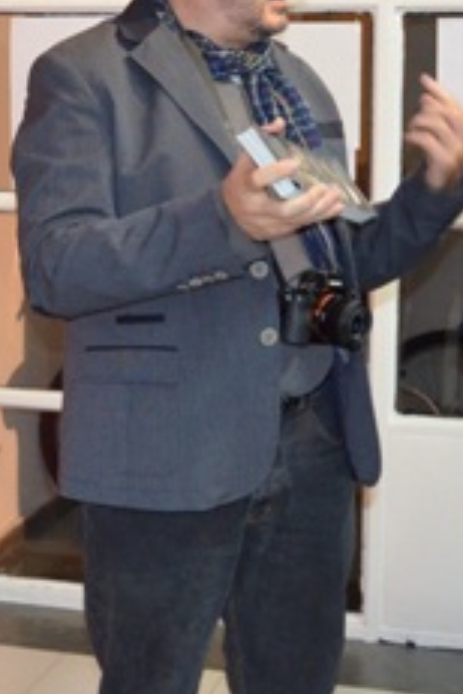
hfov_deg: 16.3
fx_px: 1601
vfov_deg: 24.3
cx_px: 54
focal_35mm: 83
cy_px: 189
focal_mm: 20
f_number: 3.5
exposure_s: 1/60
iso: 2800
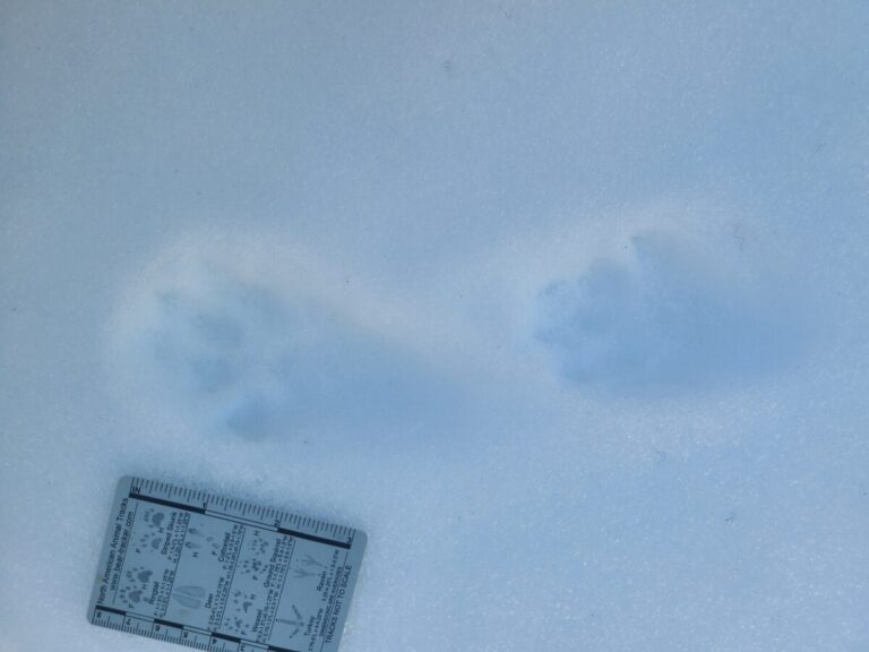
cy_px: 326
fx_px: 653
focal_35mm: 26
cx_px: 434
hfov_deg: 67.3
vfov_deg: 53.1
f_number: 1.8
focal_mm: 5.4
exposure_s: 1/398
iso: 40
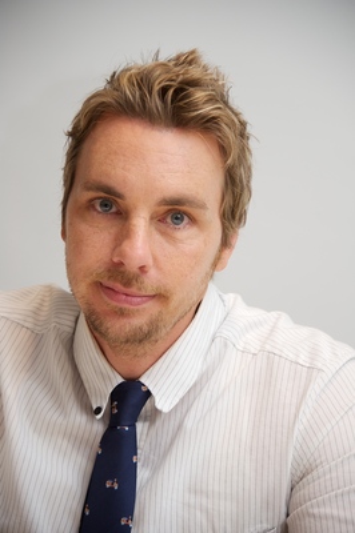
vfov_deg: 12.8
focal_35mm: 160
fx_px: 2371
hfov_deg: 8.6
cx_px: 178
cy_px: 266
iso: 500
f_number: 5.6
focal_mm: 160
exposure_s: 1/100
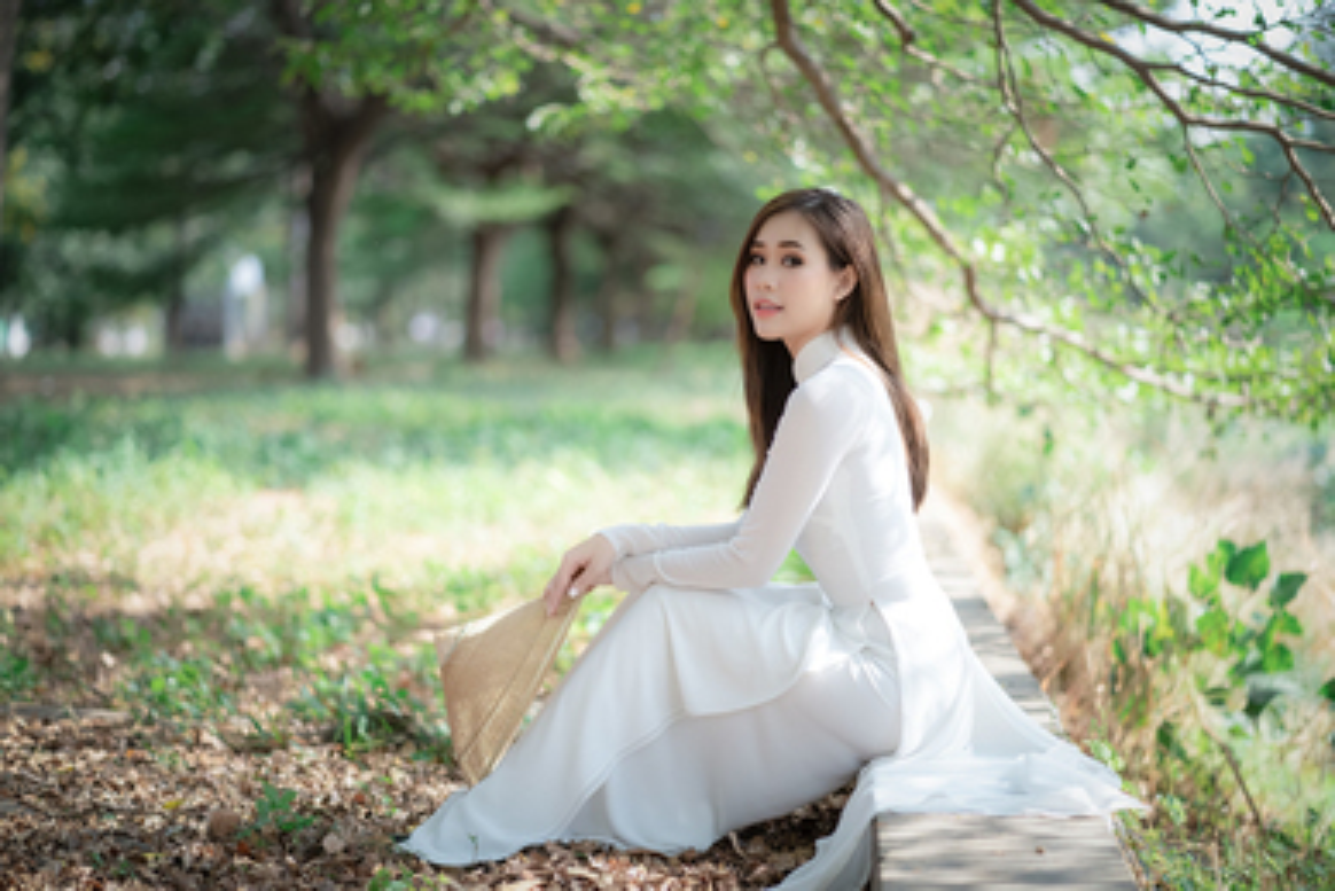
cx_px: 668
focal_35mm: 85
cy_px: 446
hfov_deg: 23.9
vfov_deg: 16.1
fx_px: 3153
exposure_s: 1/640
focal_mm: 85
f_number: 1.8
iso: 100
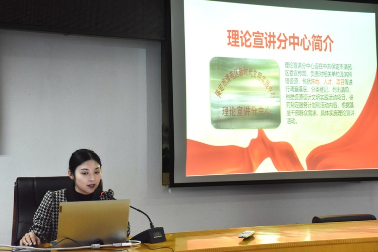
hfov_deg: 38.9
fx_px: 535
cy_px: 126
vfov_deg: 26.5
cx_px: 189
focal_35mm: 51
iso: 2000
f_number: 4.2
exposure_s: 1/100
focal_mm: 34
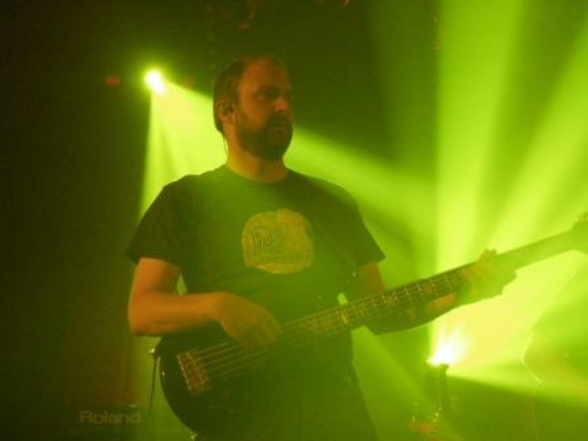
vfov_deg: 13.5
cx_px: 294
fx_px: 1869
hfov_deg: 17.9
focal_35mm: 110
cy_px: 220
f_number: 5.8
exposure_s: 1/30
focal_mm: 19.6
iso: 800
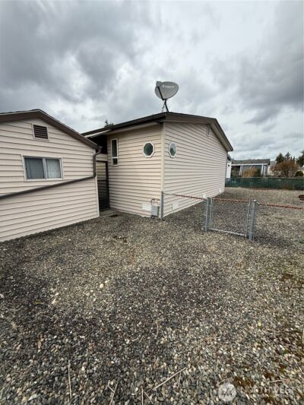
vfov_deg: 102.1
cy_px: 202
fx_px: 164
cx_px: 152
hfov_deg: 85.7
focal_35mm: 14
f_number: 2.2
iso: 50
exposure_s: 1/901
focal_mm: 2.22
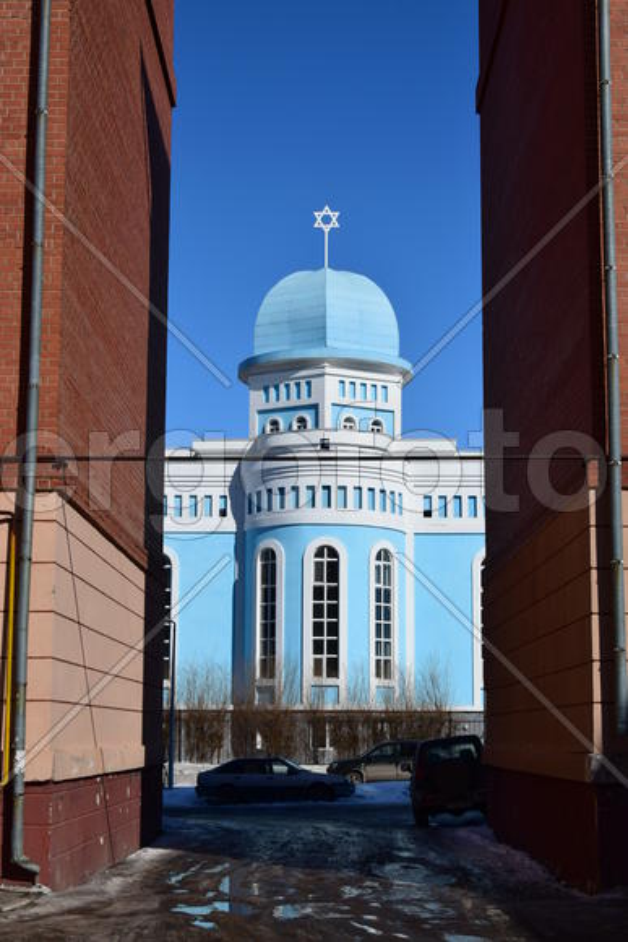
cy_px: 471
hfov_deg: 23.8
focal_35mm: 57
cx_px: 314
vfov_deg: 35.0
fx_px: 1490
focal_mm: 38
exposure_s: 1/400
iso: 100
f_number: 10
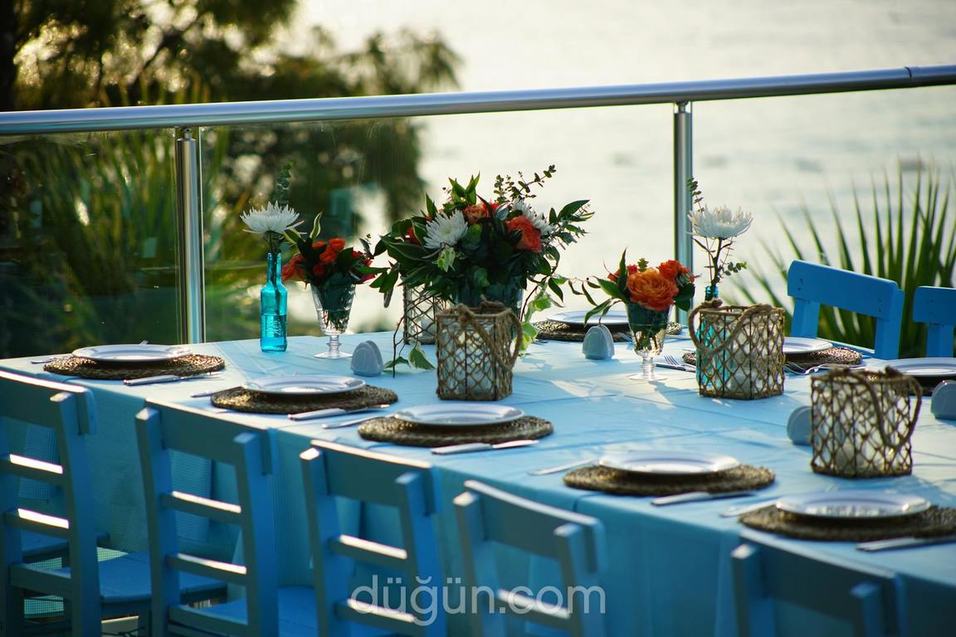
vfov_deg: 7.6
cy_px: 318
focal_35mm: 180
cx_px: 478
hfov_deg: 11.4
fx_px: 4780
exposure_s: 1/500
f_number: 5
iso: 100
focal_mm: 180
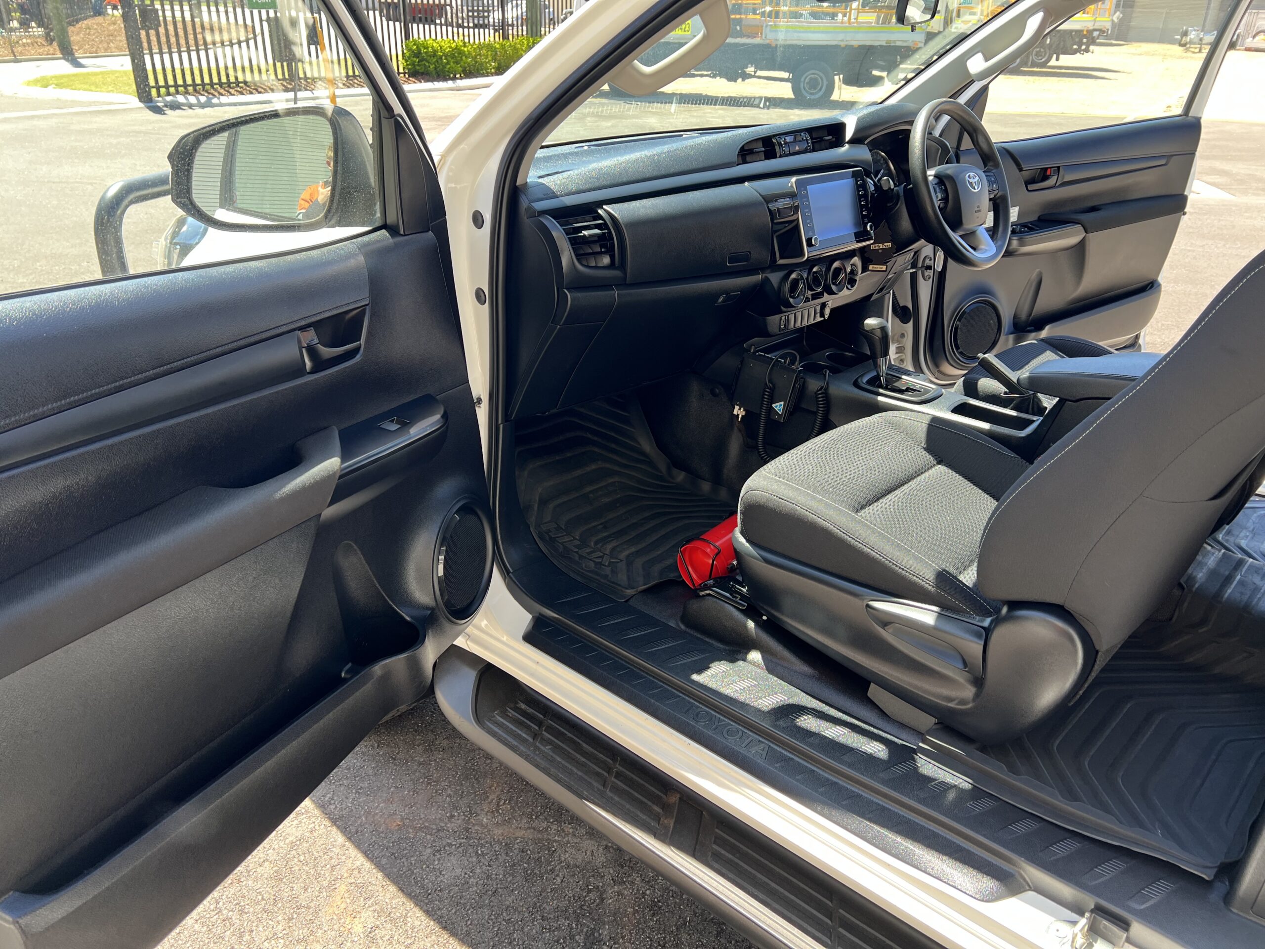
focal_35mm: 26
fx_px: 950
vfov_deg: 53.1
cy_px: 474
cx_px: 632
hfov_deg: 67.3
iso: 40
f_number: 1.5
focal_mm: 5.7
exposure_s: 1/256
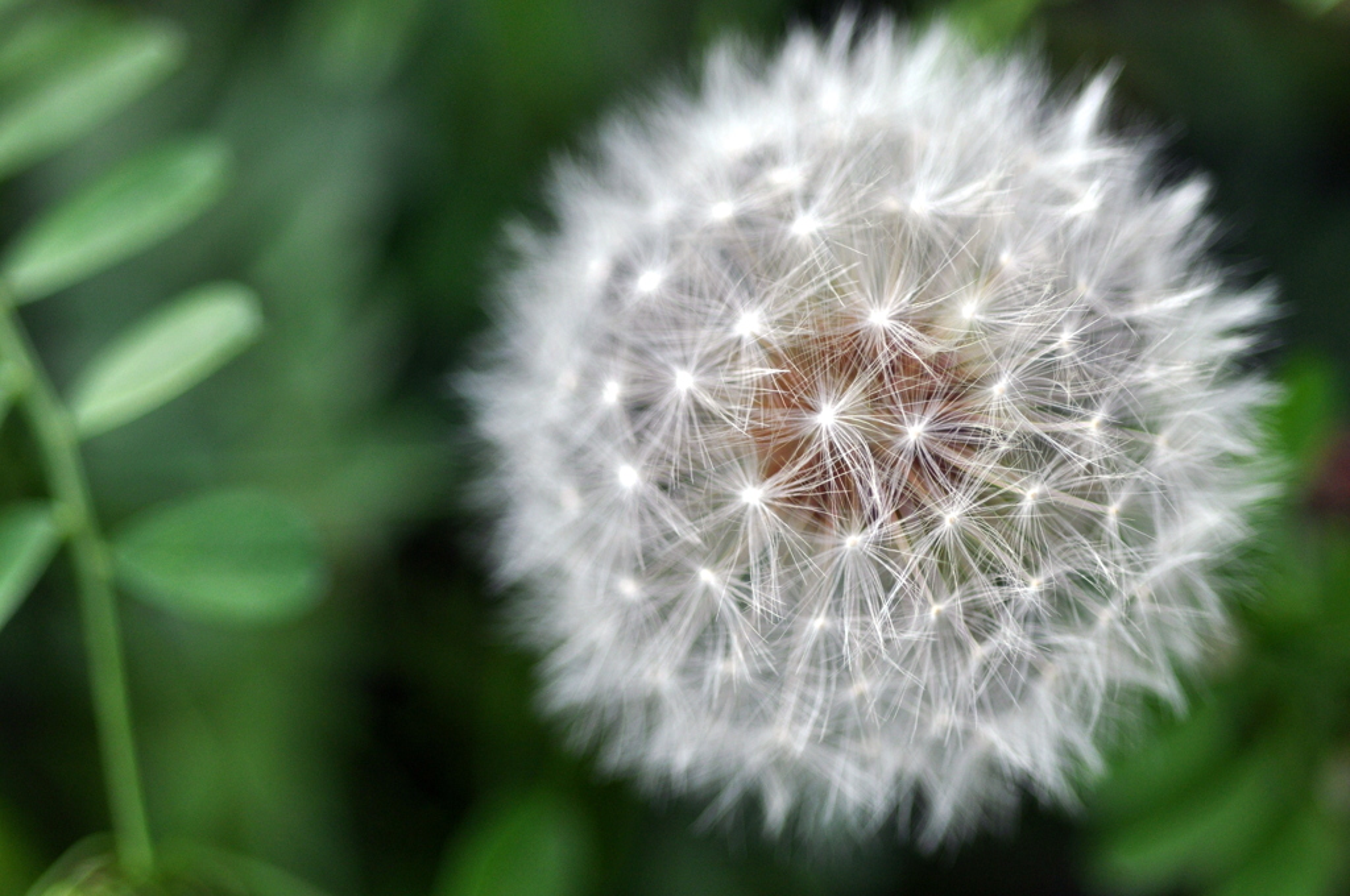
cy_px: 448
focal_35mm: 90
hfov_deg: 22.6
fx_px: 3371
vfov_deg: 15.1
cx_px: 675
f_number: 3.5
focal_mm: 60
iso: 400
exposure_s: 1/1000
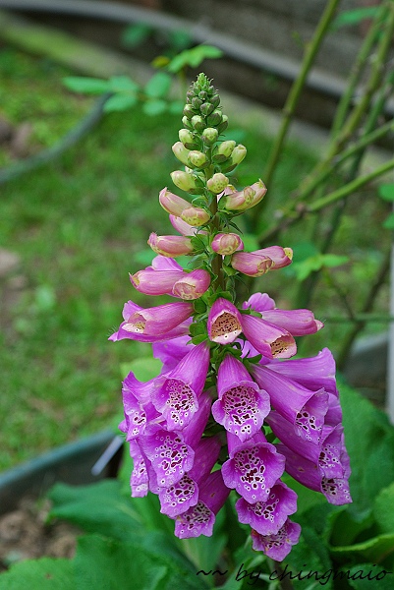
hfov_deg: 16.3
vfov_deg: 24.2
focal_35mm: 84
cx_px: 197
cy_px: 295
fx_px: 1377
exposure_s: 1/50
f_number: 6.3
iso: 200
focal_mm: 56
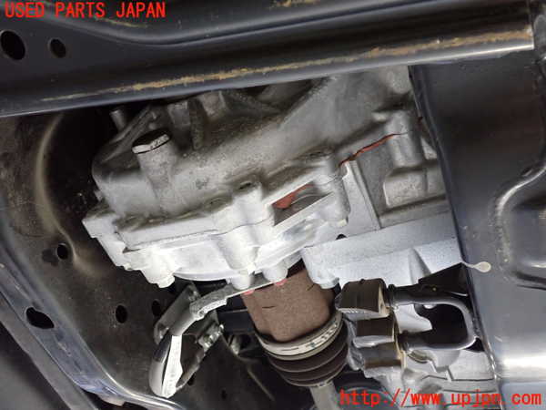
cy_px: 205
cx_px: 273
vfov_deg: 44.2
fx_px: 505
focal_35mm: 32
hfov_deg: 56.8
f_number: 2.4
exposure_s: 1/30
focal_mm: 5.79
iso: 640
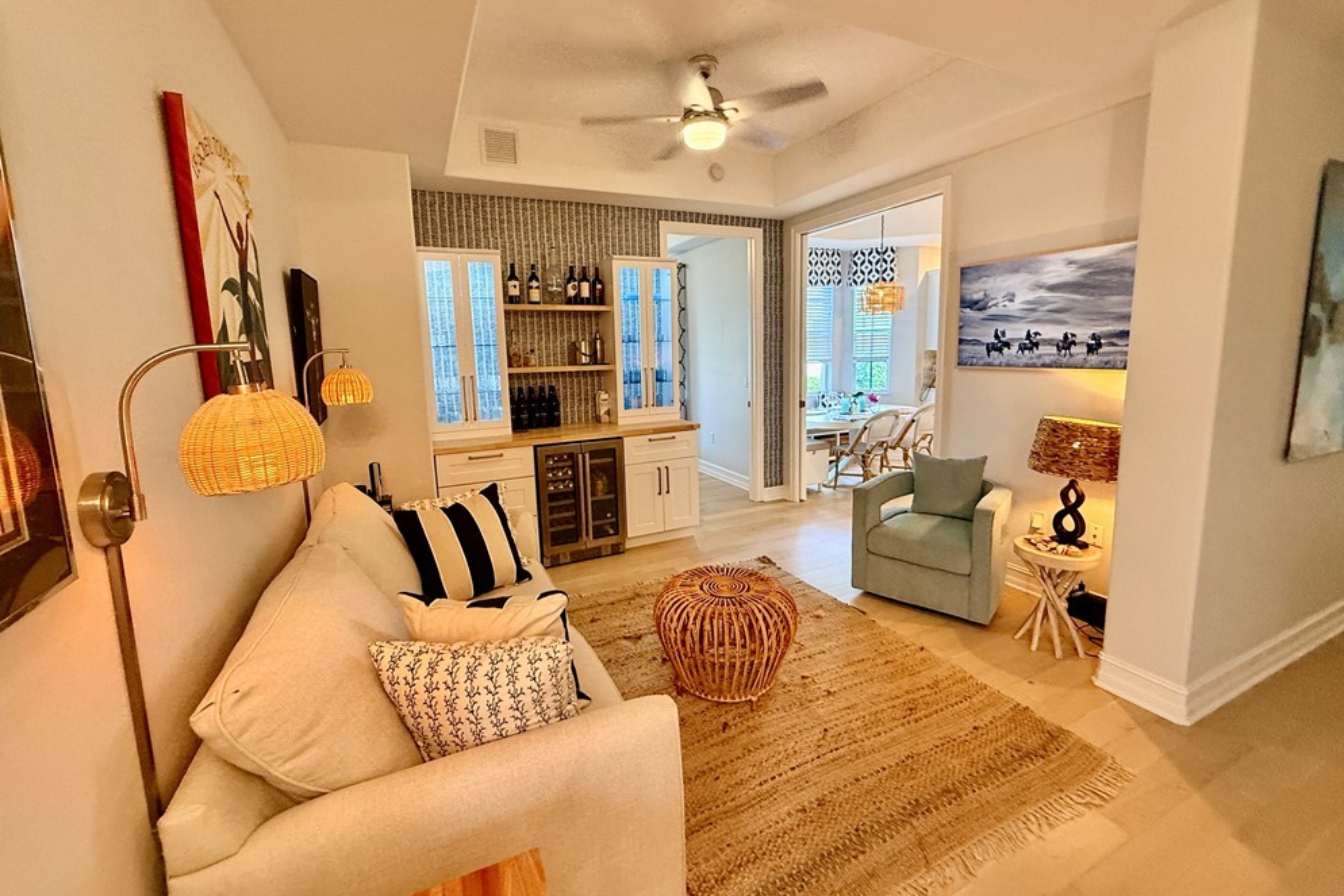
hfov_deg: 100.4
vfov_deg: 77.3
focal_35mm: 15
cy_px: 420
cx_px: 677
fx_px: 560
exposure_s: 1/60
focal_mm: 2.22
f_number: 2.2
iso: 400
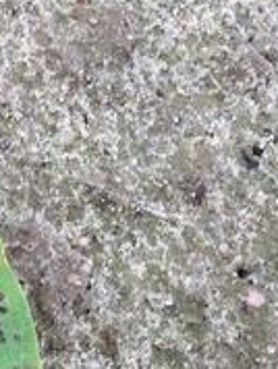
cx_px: -217
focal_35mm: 114
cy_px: 533
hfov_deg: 12.0
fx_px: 1218
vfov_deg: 16.0
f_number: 2.2
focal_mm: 4.15
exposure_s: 1/120
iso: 32
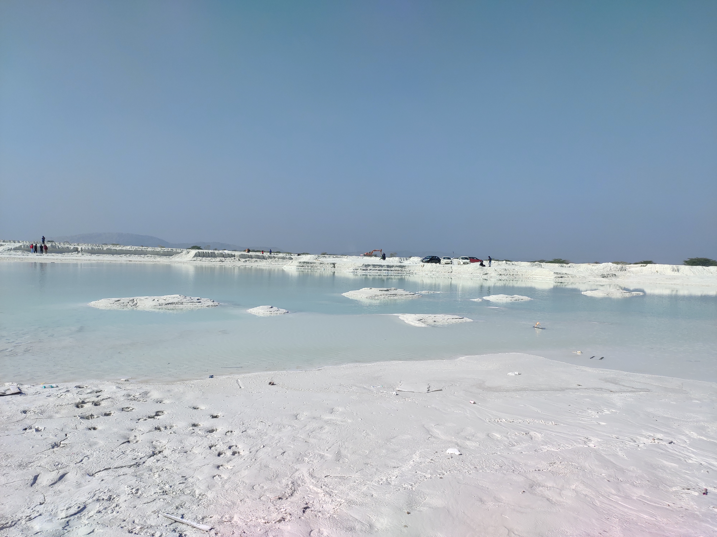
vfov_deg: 54.9
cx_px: 358
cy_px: 268
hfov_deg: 69.4
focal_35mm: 25
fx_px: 518
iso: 112
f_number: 1.79
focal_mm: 4.74
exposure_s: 1/2712
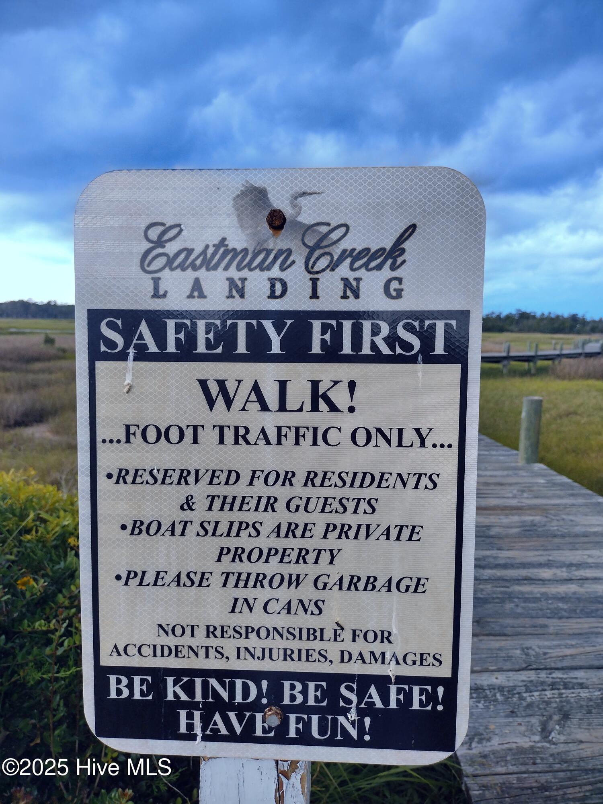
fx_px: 627
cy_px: 402
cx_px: 302
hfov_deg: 51.4
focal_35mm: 27
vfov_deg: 65.3
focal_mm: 4.71
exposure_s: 1/376
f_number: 1.7
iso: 100
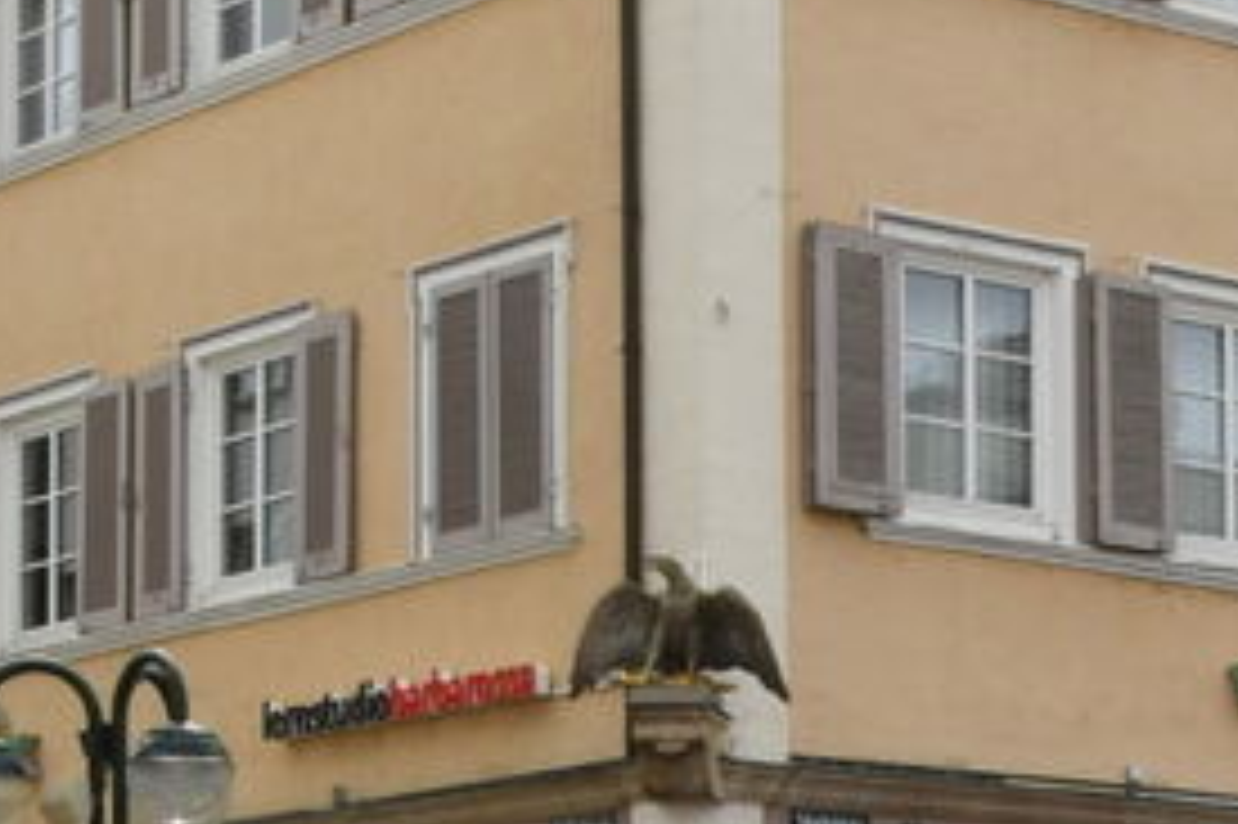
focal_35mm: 118
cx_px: 1233
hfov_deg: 17.0
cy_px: 973
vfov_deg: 11.4
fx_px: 4055
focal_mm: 18
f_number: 22
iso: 400
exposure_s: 1/125
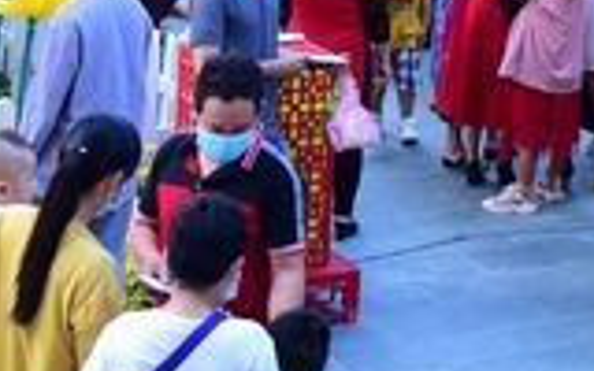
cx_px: 887
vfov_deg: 8.9
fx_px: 2283
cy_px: -319
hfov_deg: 13.9
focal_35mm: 141
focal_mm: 34
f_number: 5
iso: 800
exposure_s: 1/50
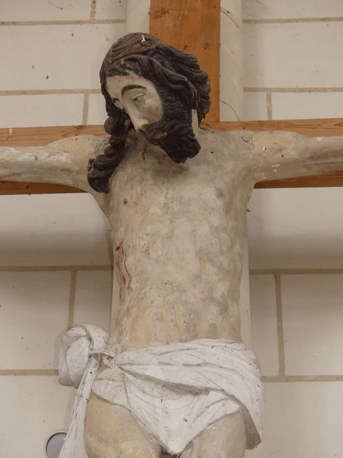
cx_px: 172
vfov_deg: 18.0
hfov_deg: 13.6
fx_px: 1440
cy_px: 229
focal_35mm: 109
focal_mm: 19.6
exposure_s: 1/60
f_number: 2.8
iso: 200
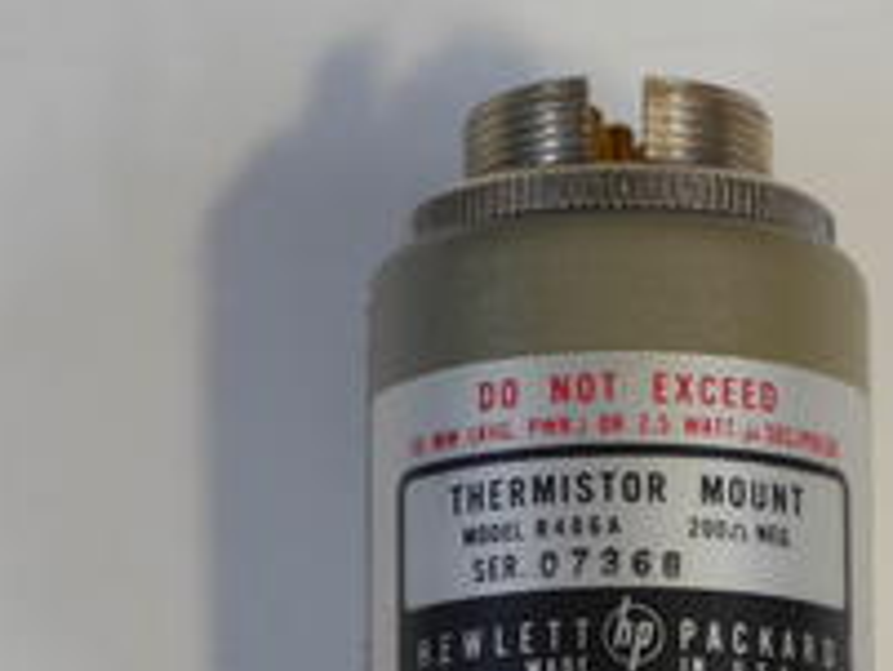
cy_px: 627
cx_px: 595
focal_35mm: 306
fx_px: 7899
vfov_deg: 4.9
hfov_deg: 6.5
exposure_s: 1/6
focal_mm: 77
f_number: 8
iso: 200
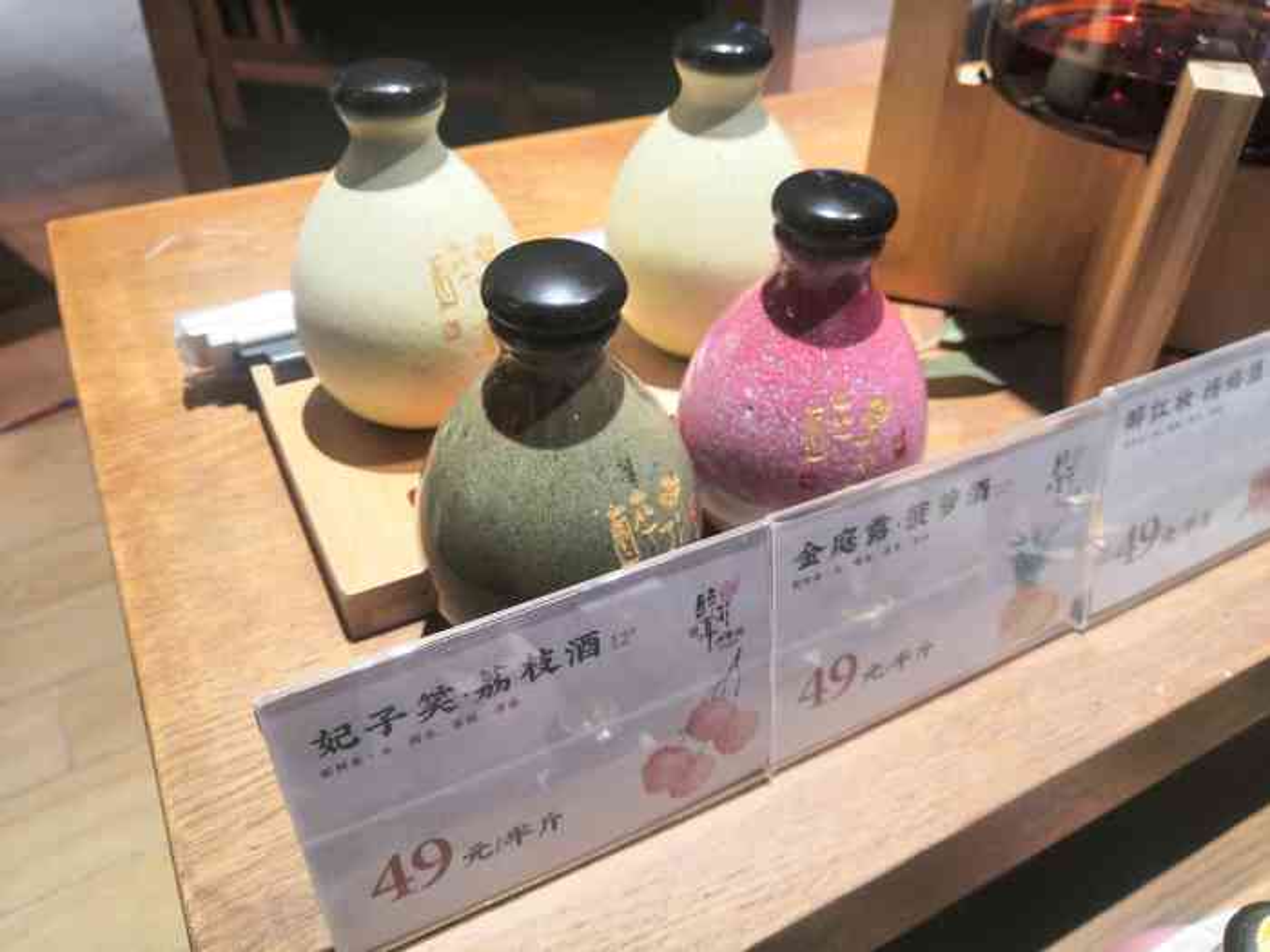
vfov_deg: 51.4
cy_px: 476
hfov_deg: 65.3
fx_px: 991
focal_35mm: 27
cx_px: 635
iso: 80
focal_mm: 3.95
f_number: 1.8
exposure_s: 1/50
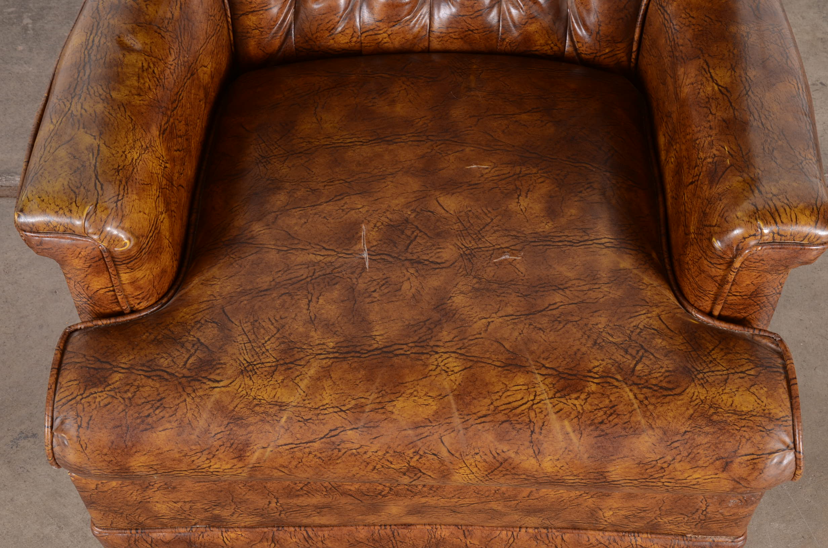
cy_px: 274
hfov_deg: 37.9
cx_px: 414
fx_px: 1205
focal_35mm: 52
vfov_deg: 25.6
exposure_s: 1/125
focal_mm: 35
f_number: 10
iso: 160
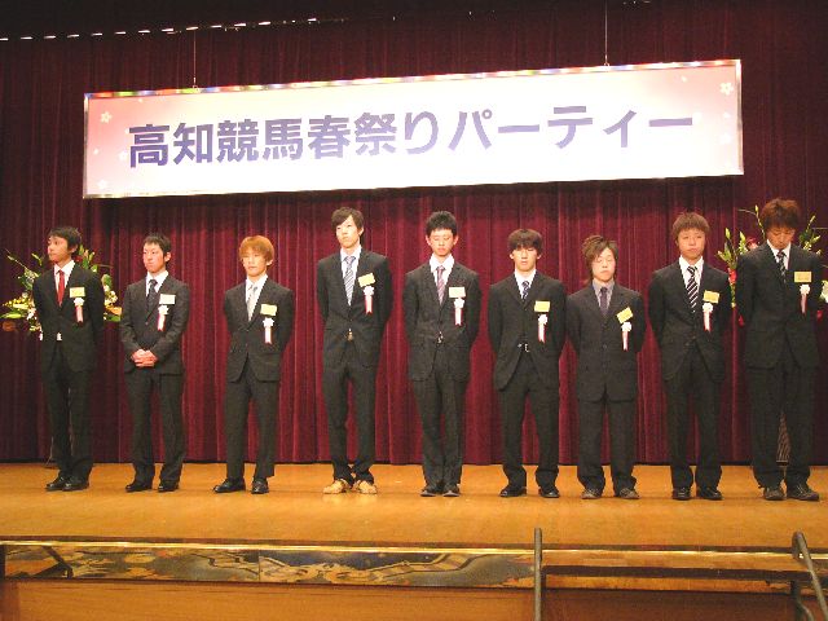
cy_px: 310
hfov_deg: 43.9
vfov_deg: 33.6
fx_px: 1029
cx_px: 414
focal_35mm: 43
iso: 200
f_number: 2.8
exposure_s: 1/40
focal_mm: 7.2
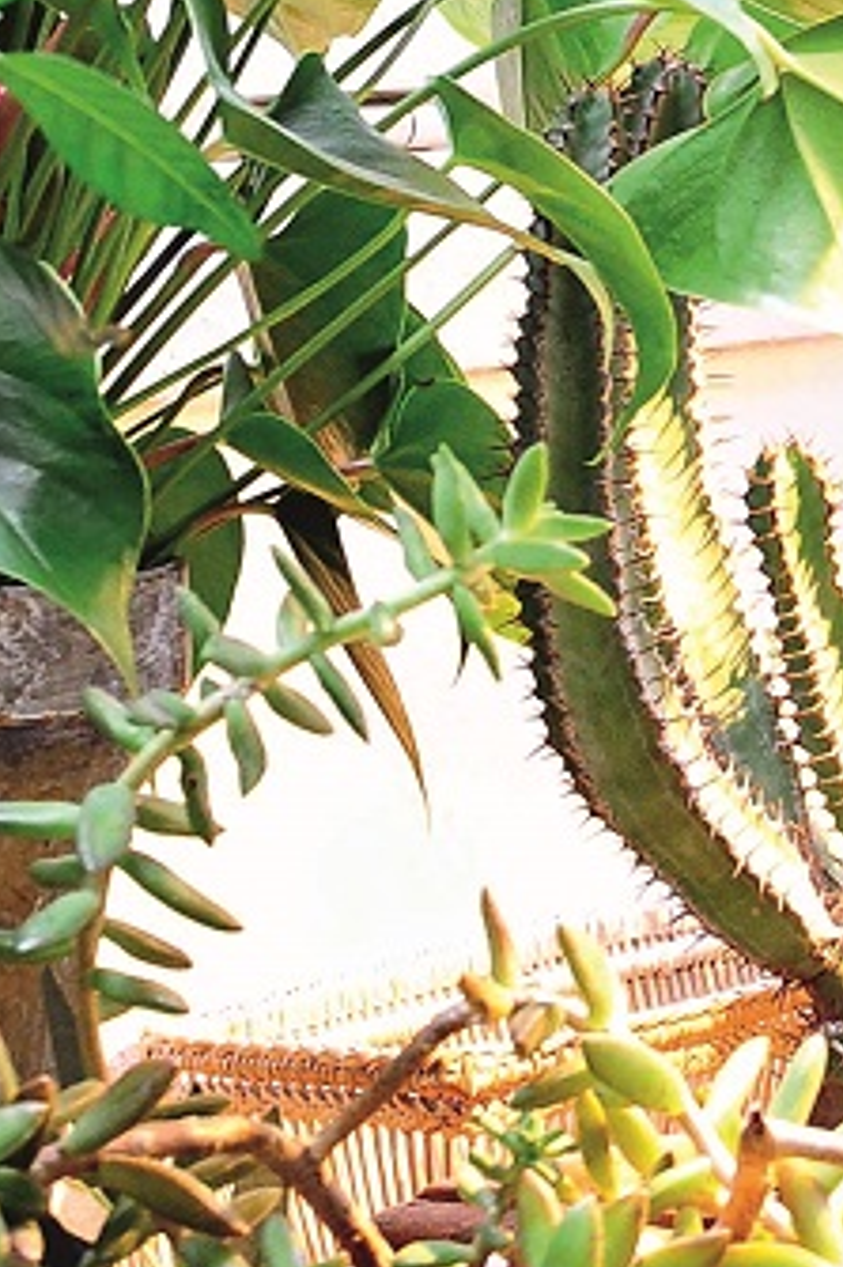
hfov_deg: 7.5
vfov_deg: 11.4
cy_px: -68
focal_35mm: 179
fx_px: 6293
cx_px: 1448
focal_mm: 40
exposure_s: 1
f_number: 8
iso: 1000
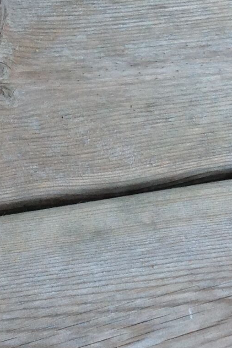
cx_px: 24
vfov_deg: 16.4
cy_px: 53
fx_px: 1198
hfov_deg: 11.0
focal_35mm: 124
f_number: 2.4
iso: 50
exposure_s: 1/120
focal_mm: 4.28
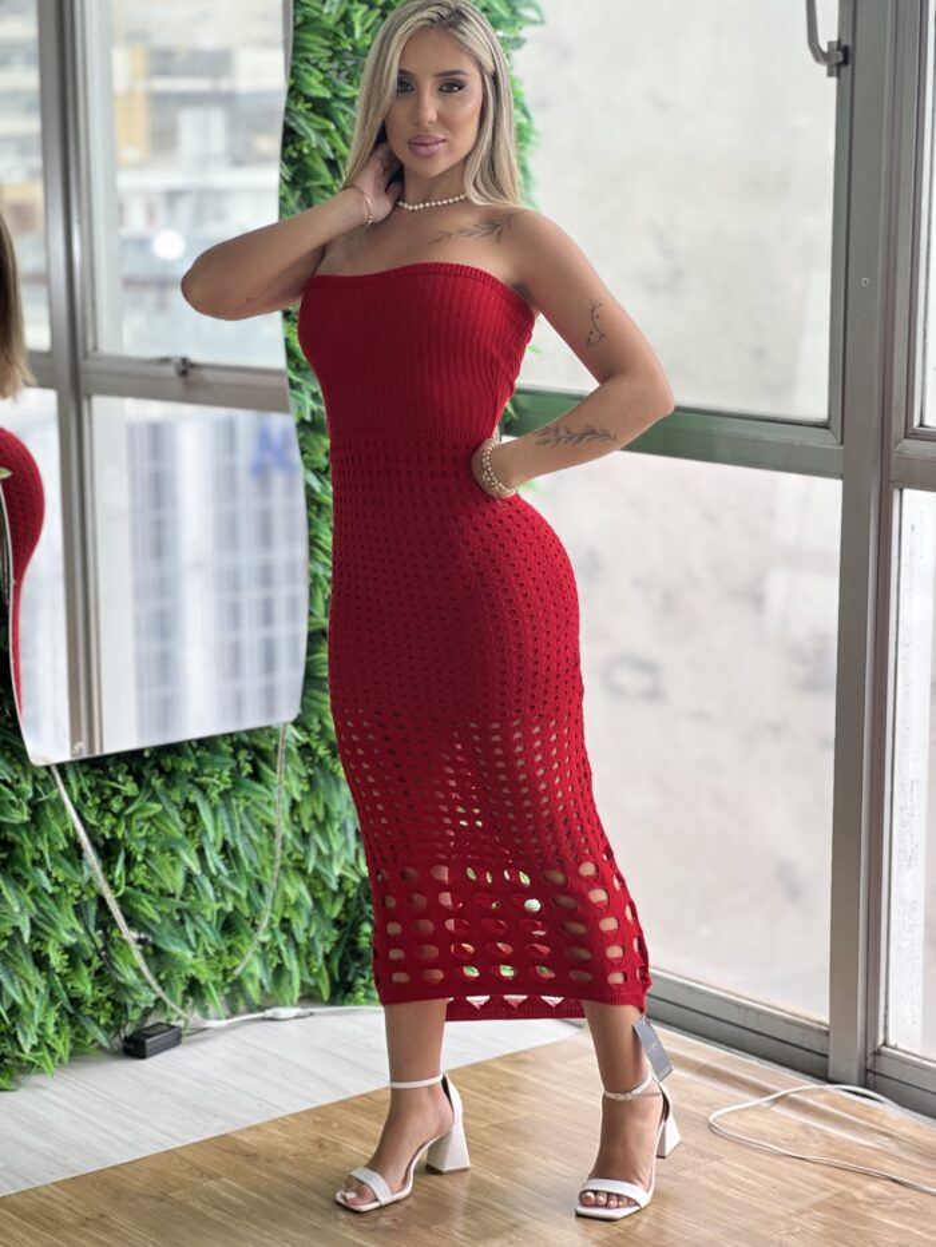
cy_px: 624
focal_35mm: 77
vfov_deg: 25.3
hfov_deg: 19.1
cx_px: 468
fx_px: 2775
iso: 50
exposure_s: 1/120
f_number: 2.8
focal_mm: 9
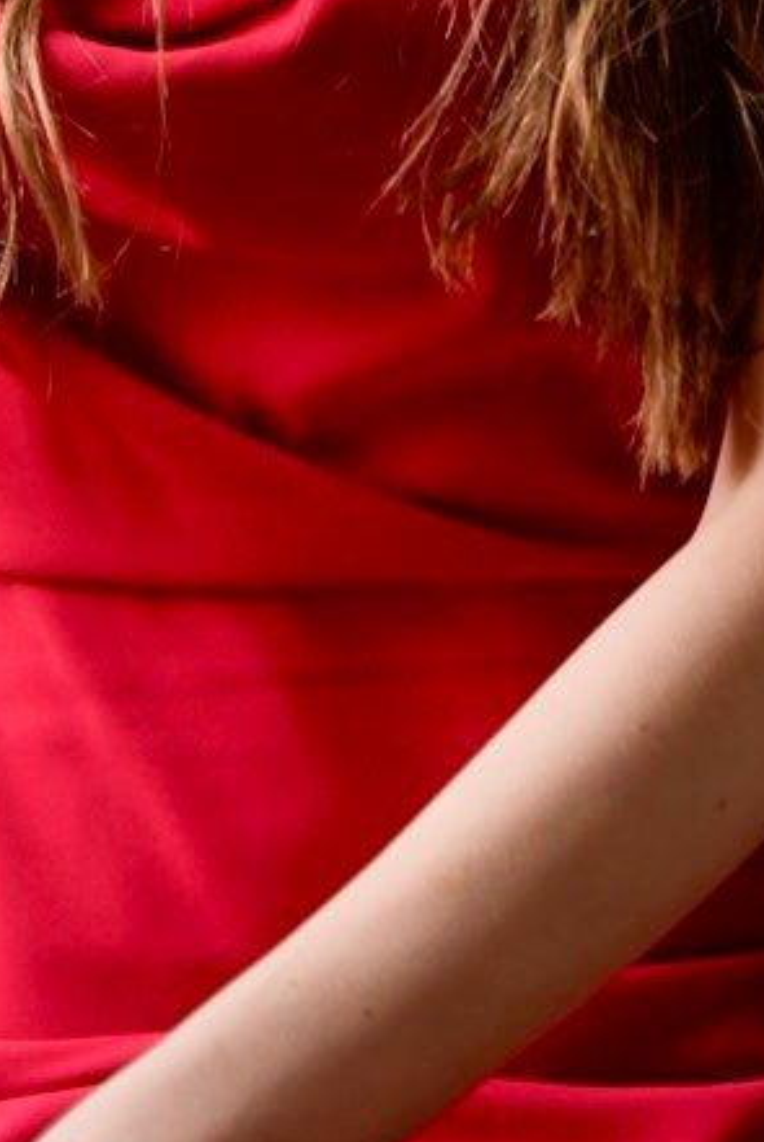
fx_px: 7267
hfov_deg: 5.9
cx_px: 1178
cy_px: -694
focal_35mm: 229
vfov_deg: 8.7
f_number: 3.2
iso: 200
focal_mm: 62.5
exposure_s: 1/160
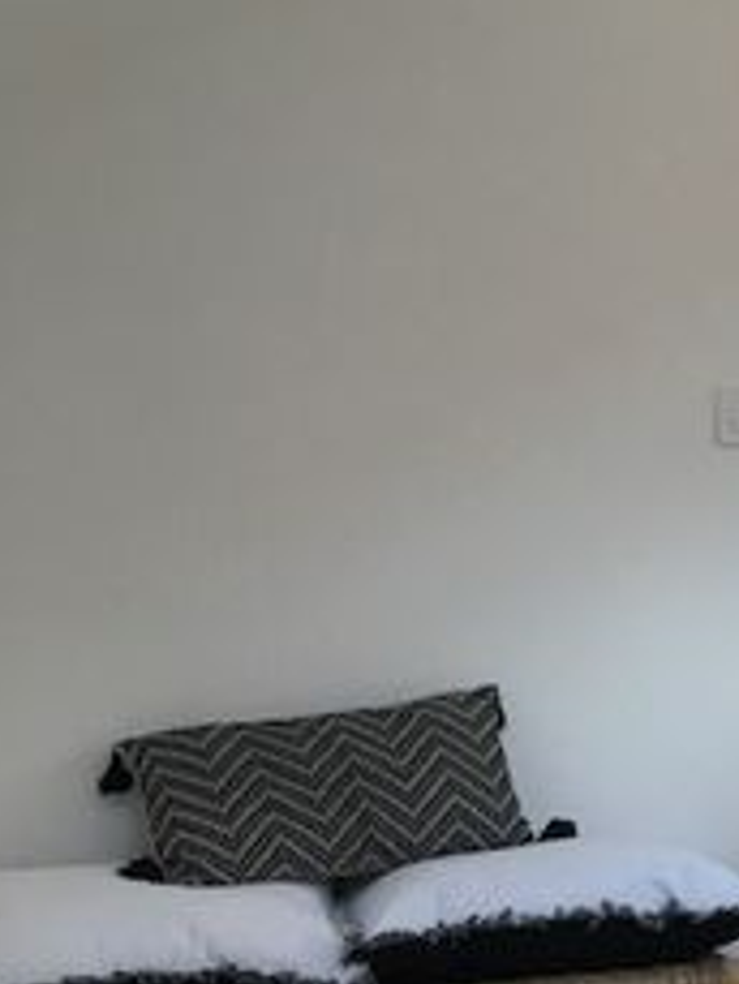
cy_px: 765
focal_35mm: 76
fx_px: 2161
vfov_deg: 25.3
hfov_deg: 18.2
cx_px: 932
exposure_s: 1/33
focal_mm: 4.15
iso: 50
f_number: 2.2
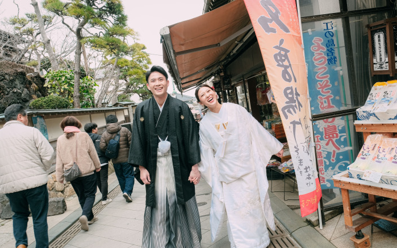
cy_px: 129
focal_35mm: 28
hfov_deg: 66.2
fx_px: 303
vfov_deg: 44.5
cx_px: 226
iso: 320
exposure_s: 1/125
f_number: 4.5
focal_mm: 16
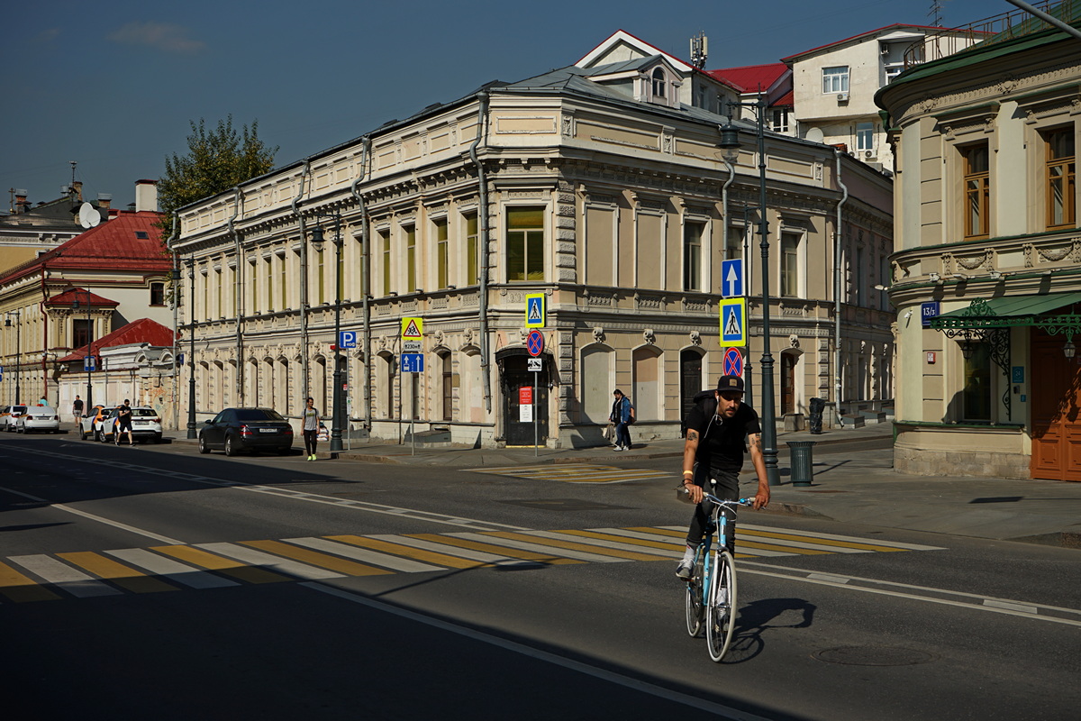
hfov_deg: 39.6
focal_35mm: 50
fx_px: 1501
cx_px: 540
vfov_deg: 27.0
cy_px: 360
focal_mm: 50
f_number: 9
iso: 100
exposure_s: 1/400
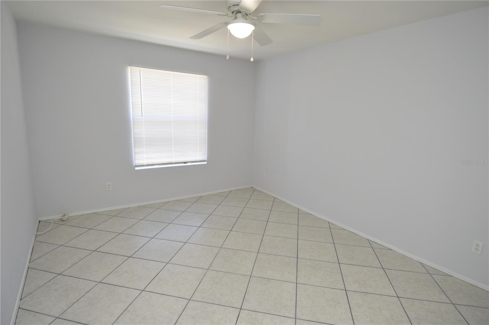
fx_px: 244
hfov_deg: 90.1
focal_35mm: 18
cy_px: 162
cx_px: 244
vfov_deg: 67.3
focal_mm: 12
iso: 400
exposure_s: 1/60
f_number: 4
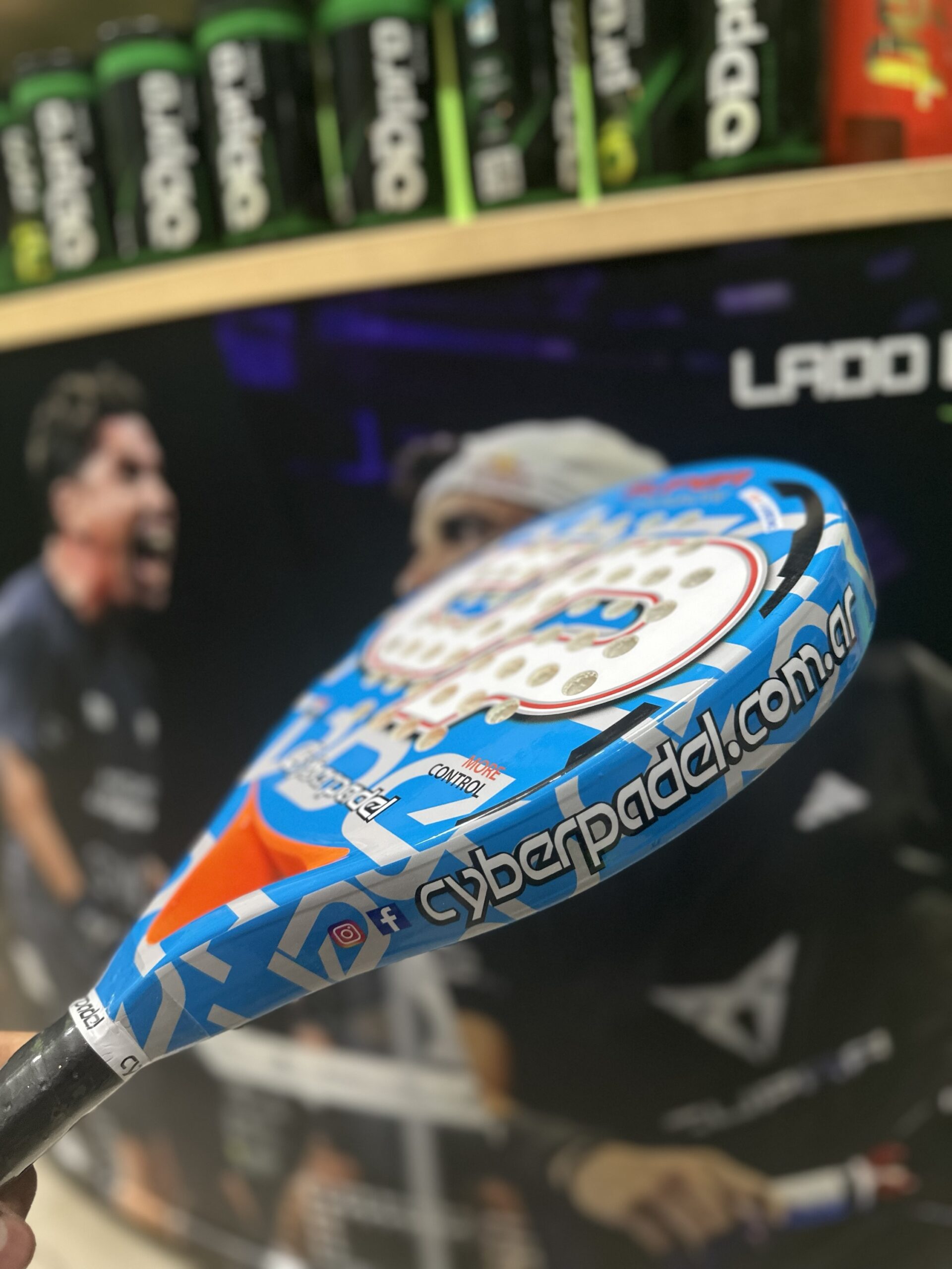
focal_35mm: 24
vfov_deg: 71.6
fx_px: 880
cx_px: 476
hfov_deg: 56.8
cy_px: 634
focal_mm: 6.86
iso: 250
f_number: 1.78
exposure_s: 1/97
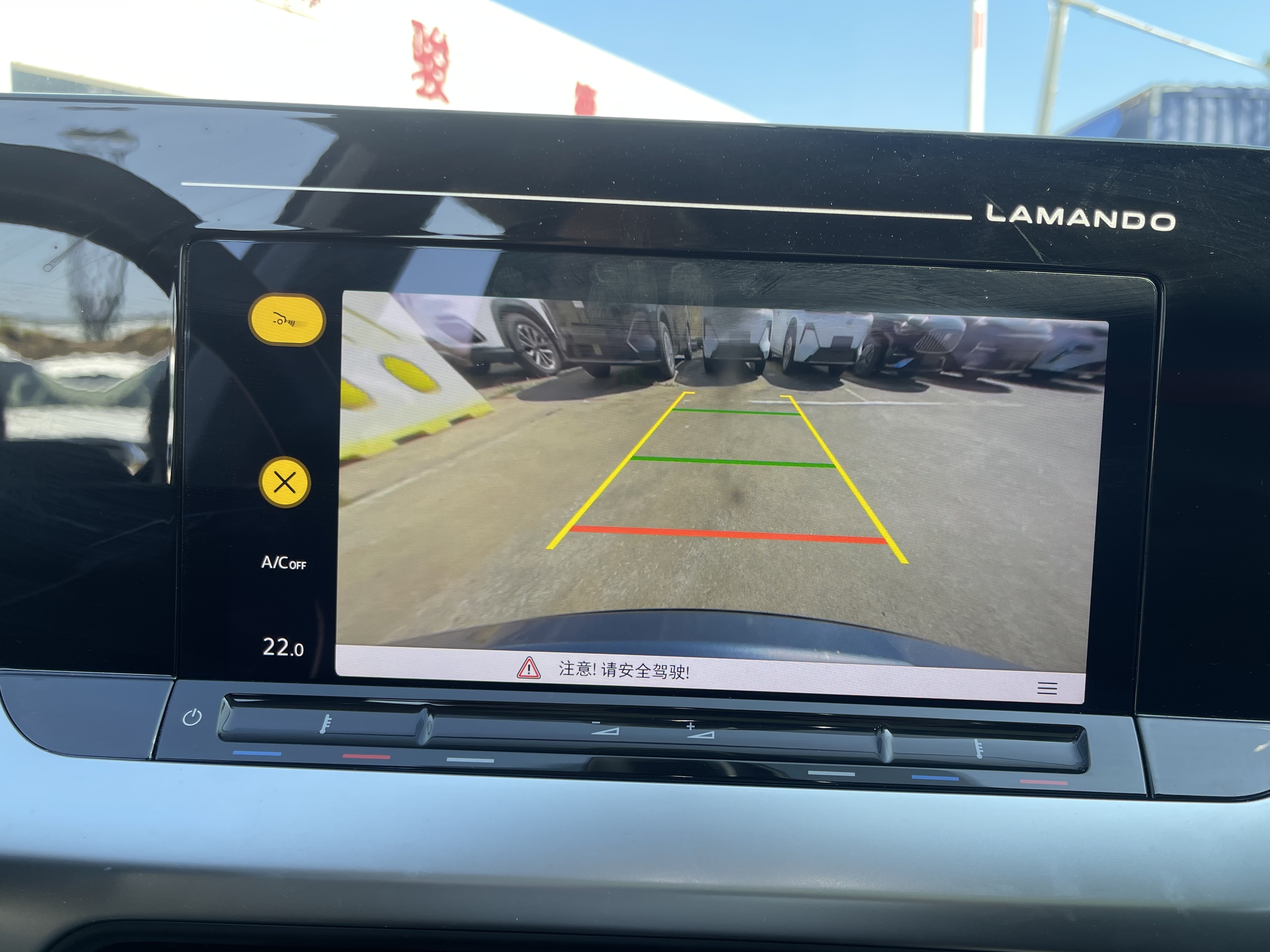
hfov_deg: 65.3
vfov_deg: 51.3
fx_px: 991
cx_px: 674
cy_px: 451
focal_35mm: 27
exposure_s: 1/246
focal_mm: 5.1
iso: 32
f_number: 1.6
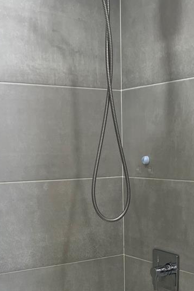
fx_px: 485
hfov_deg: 22.6
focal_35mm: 60
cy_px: 301
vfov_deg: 30.6
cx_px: 123
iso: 50
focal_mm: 5.7
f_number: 1.5
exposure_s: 1/120
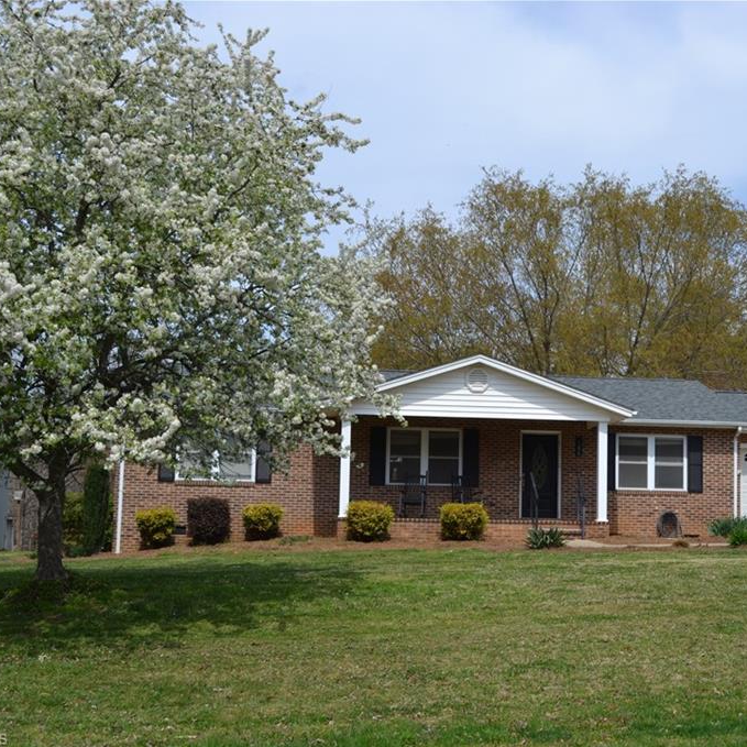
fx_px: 1221
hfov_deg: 33.7
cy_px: 374
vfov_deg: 34.0
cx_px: 496
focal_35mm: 50
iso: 100
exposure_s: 1/250
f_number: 8
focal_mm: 26
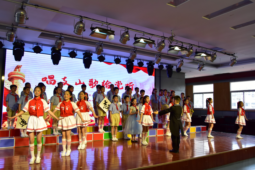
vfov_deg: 43.6
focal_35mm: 30
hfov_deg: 61.9
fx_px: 212
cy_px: 85
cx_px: 128
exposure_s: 1/250
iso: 640
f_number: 5.6
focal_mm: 20
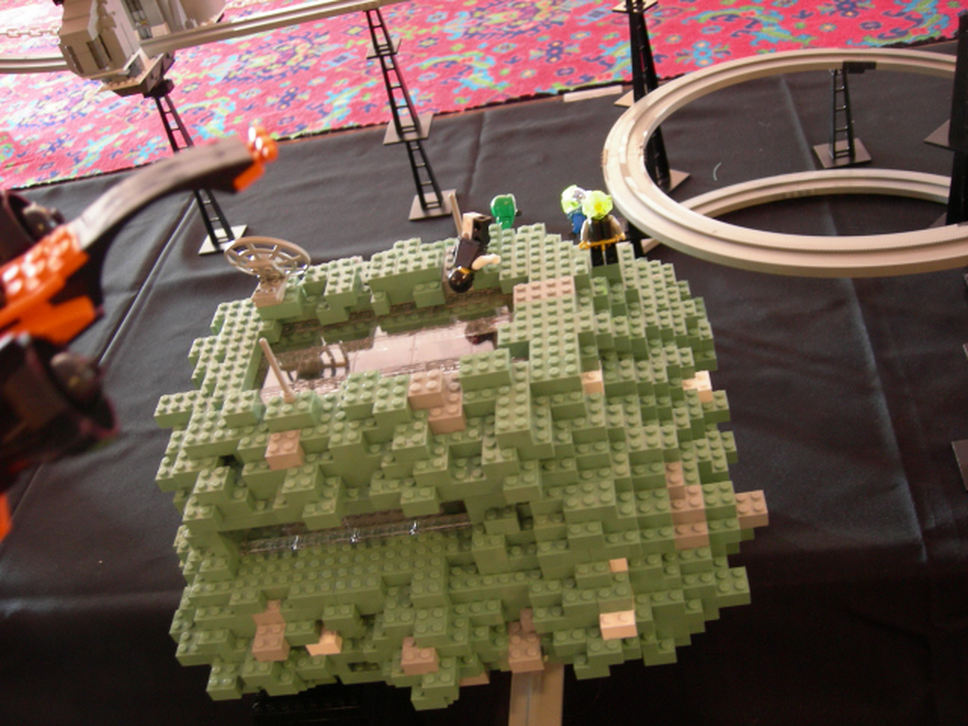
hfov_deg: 51.4
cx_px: 484
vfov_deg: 39.7
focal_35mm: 36
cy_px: 363
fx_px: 1007
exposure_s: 1/2.9
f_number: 2.7
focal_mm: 7.5
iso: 200
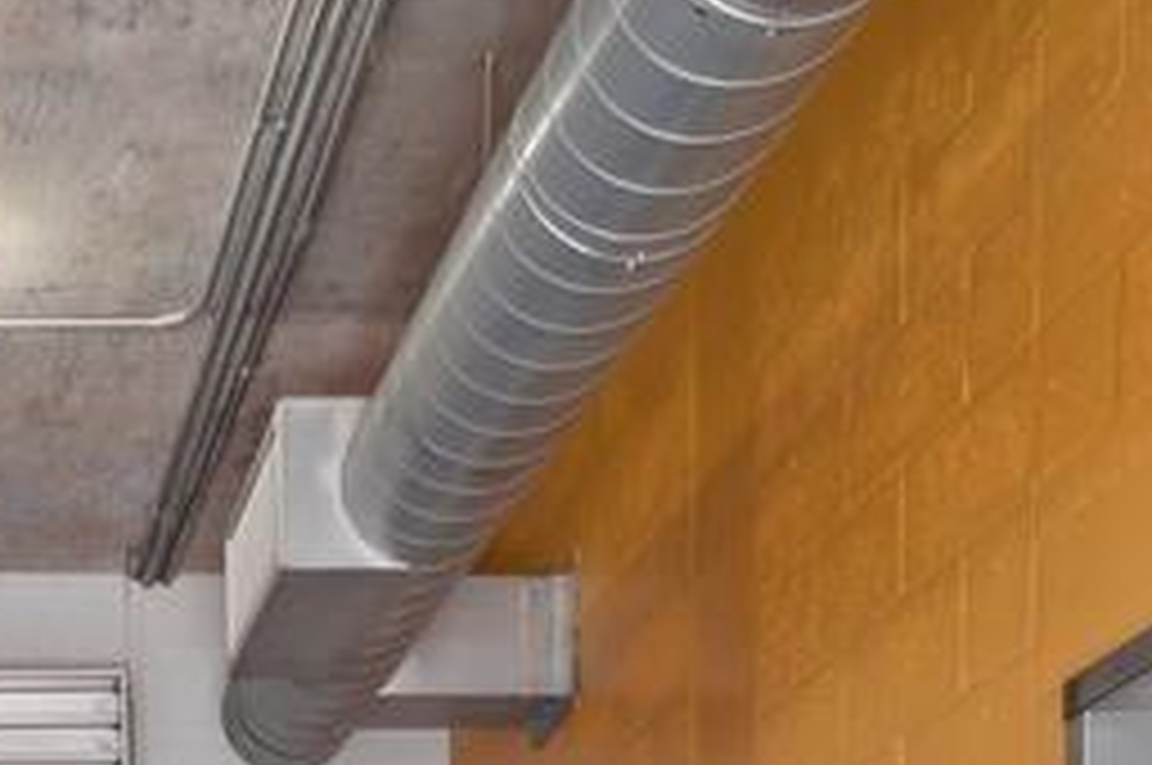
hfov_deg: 23.3
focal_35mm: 80
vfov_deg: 14.4
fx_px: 2557
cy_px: 1496
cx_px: -212
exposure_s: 1/2.5
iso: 100
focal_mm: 20
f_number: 8
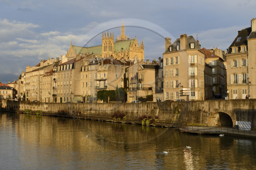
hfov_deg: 44.5
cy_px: 85
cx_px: 128
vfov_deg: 30.5
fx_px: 313
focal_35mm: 44
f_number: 8
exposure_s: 1/200
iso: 200
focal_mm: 44
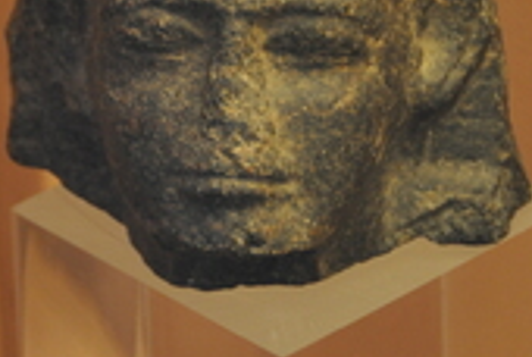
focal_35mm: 406
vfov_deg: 3.4
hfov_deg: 5.1
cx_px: 272
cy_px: 63
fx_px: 6014
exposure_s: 1/40
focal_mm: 105
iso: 800
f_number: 5.3
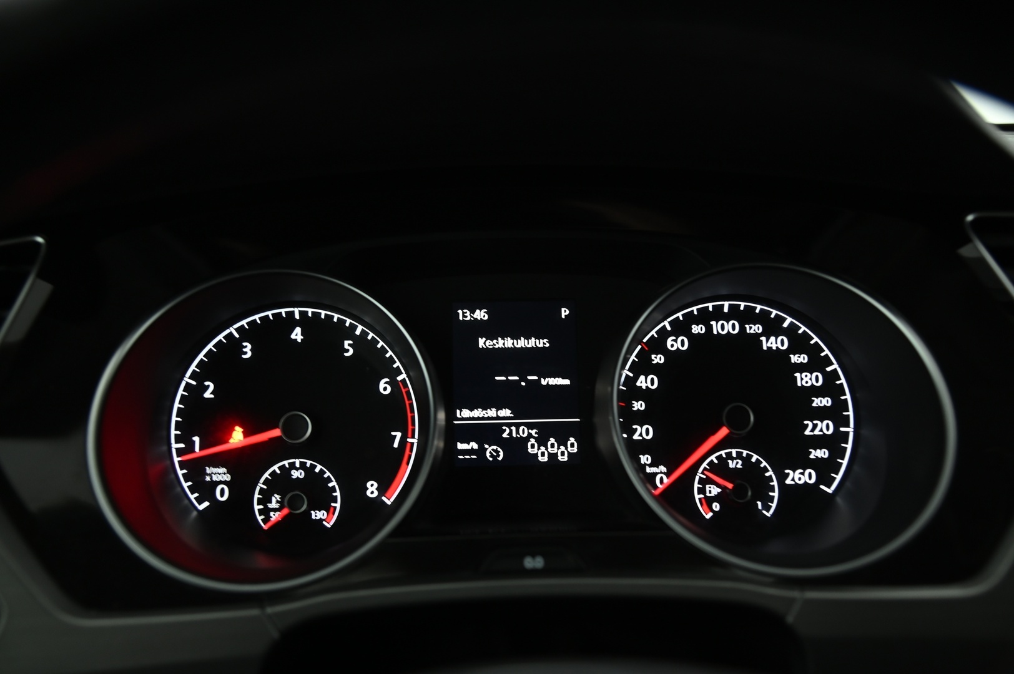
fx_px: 1069
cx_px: 507
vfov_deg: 35.0
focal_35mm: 38
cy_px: 337
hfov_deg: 50.7
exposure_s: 1/15
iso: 1250
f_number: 4
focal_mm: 38
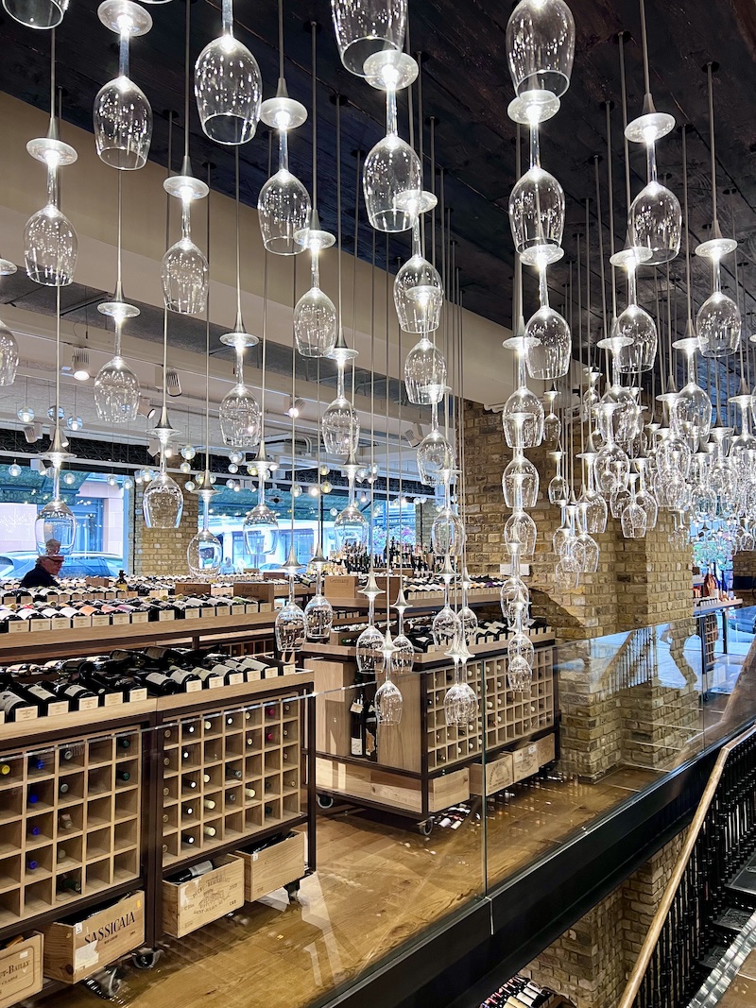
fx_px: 757
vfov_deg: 67.3
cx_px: 378
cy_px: 504
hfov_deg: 53.1
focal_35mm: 26
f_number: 1.5
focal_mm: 5.7
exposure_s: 1/50
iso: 160
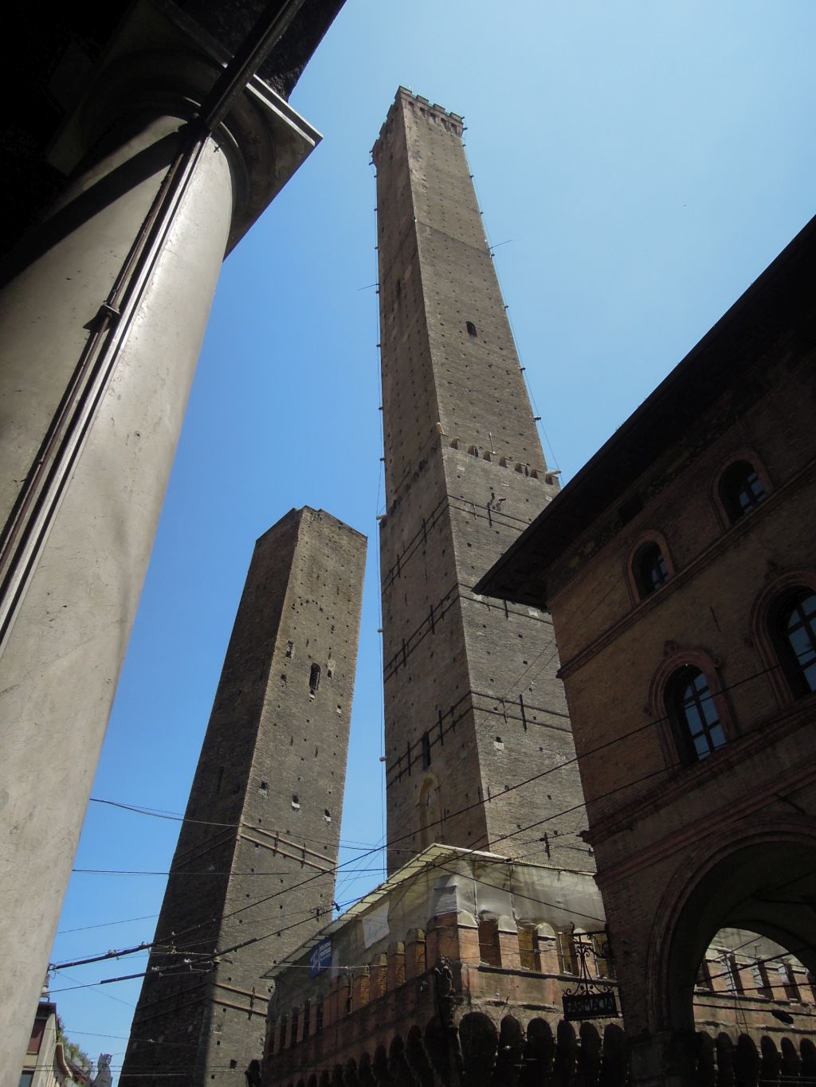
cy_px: 544
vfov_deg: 71.6
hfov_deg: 56.8
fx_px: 754
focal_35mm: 24
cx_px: 408
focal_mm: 4.3
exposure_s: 1/2000
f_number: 3.5
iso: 160
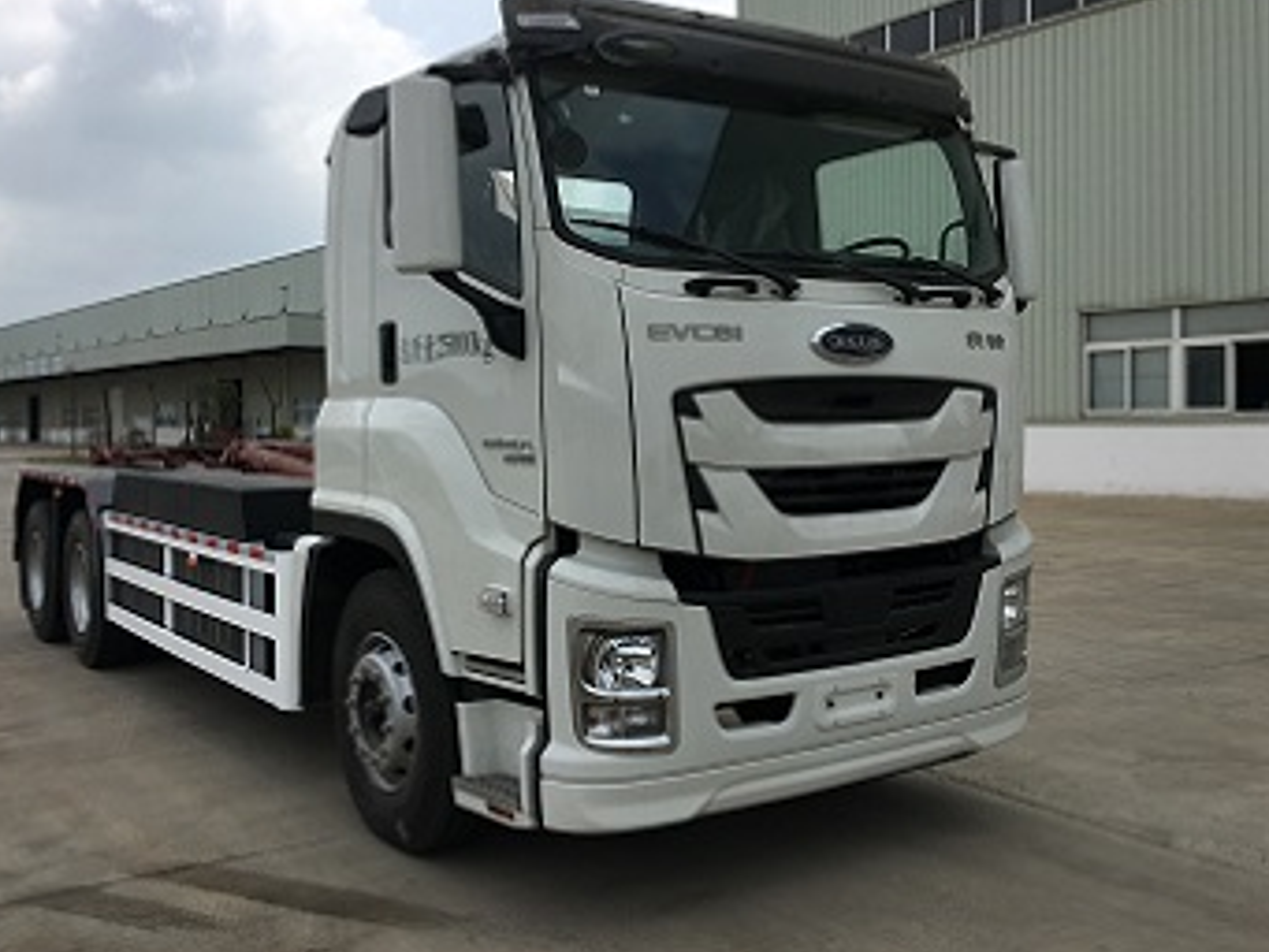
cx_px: 584
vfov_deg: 41.8
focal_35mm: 34
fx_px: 1247
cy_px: 450
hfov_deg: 53.9
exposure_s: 1/2653
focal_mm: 4.15
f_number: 2.2
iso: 25
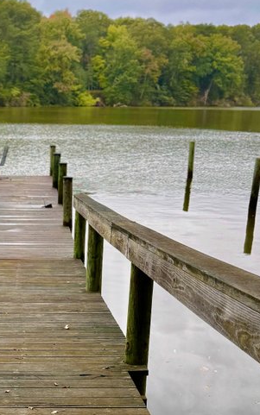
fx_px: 680
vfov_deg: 32.4
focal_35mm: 60
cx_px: 38
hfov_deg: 21.3
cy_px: 370
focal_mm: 6.76
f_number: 1.78
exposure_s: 1/474
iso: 80
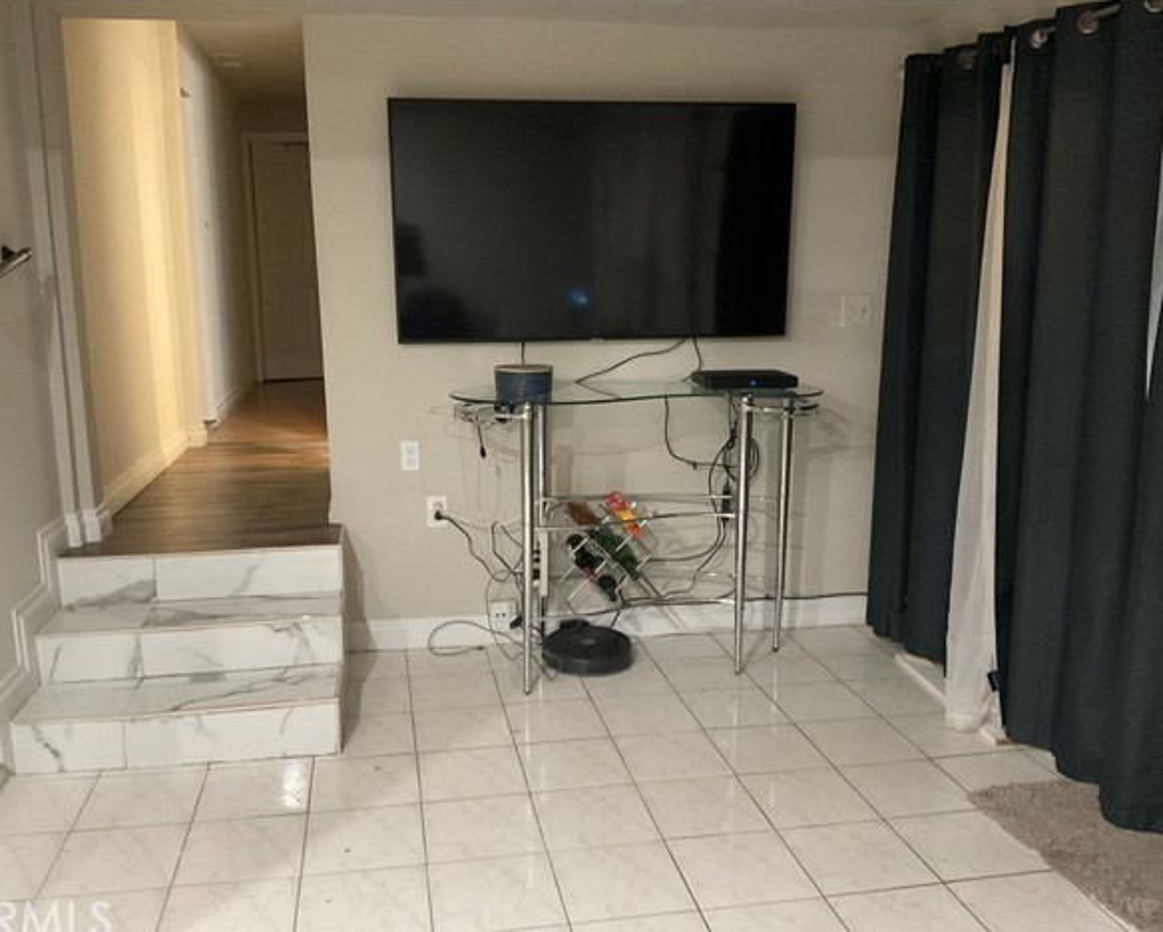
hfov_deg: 57.1
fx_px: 1068
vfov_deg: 47.2
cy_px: 470
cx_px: 558
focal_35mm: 31
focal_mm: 3
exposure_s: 1/30
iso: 400
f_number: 1.8
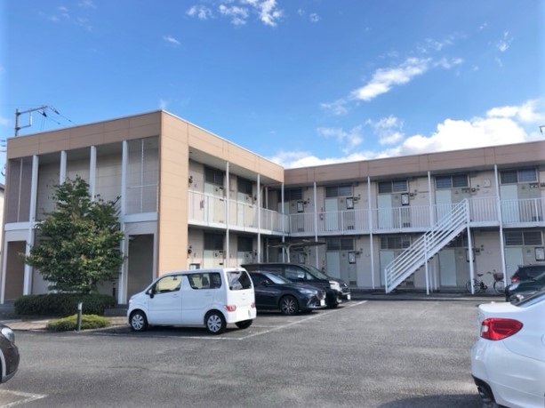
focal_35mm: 28
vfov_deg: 49.7
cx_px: 272
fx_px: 441
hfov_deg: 63.5
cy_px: 204
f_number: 1.8
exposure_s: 1/1333
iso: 20
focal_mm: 3.99
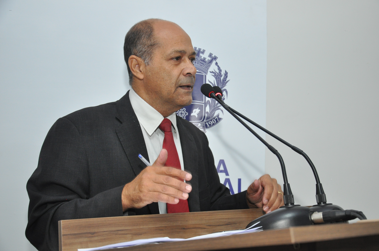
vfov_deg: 22.6
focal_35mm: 60
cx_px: 190
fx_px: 631
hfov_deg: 33.4
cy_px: 126
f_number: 5.6
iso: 800
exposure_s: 1/60
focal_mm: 40
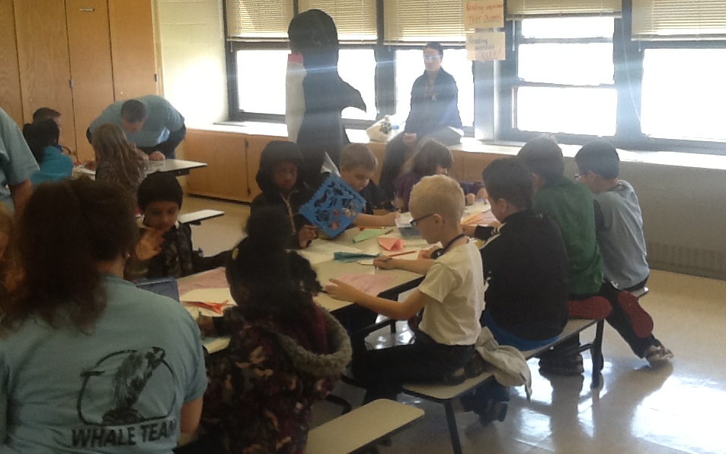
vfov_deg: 27.4
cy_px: 206
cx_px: 365
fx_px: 930
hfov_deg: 42.7
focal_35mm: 47
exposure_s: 1/60
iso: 40
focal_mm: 2.03
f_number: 2.4
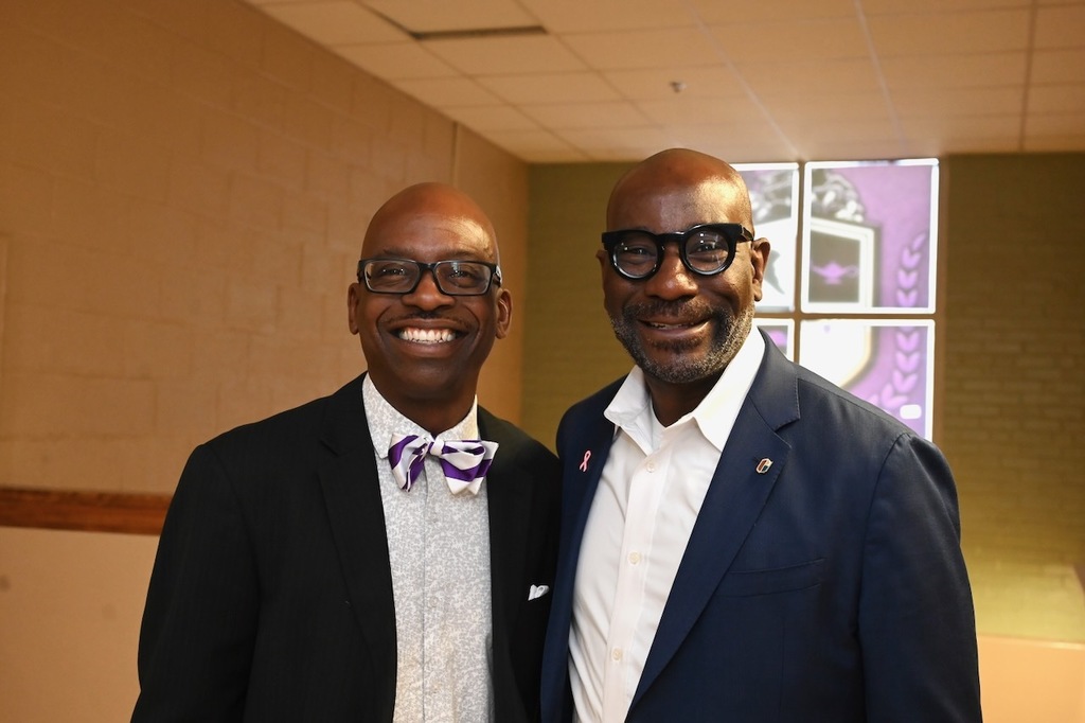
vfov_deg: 30.5
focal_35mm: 44
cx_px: 542
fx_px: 1326
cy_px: 362
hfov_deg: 44.5
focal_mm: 44
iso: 4000
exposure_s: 1/200
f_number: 5
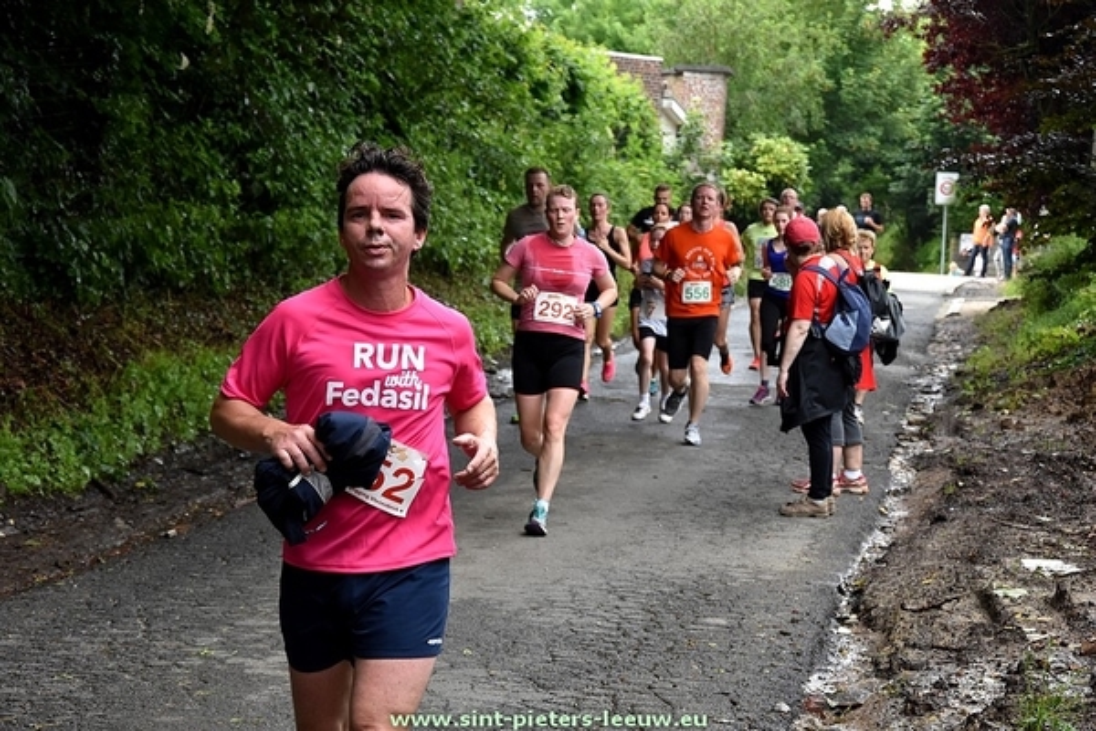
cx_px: 548
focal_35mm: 105
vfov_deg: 13.0
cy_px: 366
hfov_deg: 19.5
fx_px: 3196
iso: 800
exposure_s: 1/500
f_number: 5.3
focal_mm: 70
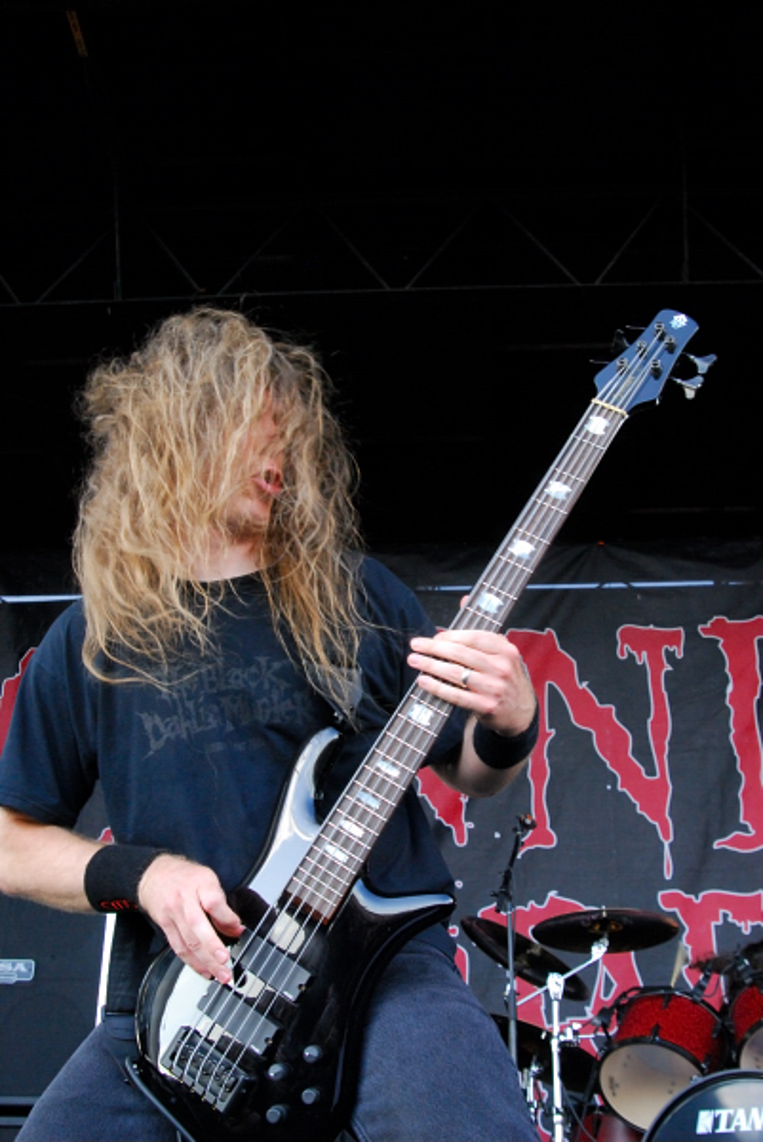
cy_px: 571
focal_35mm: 42
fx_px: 1333
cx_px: 382
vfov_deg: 46.4
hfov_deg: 31.9
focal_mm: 28
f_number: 7.1
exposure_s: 1/125
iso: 1000
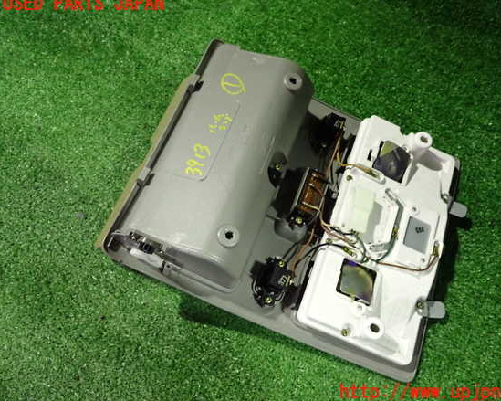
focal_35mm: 32
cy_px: 198
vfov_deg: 45.8
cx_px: 272
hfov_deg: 55.6
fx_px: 474
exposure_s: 1/25
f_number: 2.3
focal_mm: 5.4
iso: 800
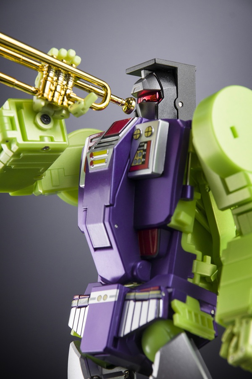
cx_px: 126
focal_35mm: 90
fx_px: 945
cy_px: 190
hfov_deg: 15.2
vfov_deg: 22.6
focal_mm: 60
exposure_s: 1/40
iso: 500
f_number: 9
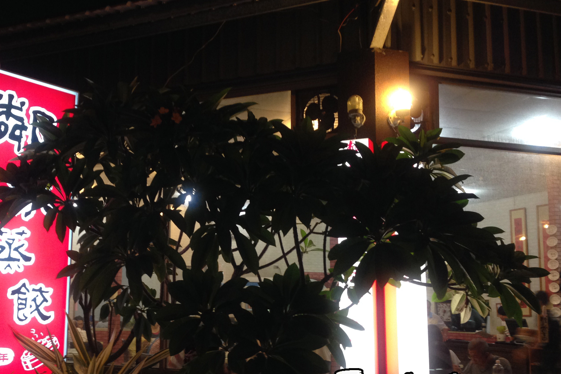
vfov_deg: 29.8
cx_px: 197
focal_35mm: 45
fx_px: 701
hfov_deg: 43.1
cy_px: 217
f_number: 2.4
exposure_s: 1/20
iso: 125
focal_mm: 4.12
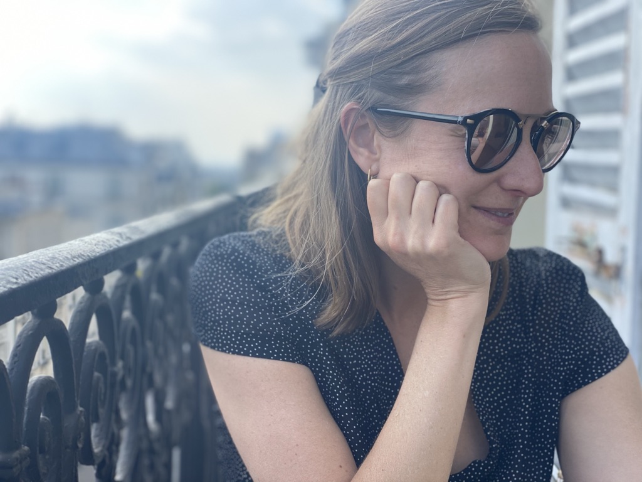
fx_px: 964
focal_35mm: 52
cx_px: 321
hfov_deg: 36.8
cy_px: 241
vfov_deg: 28.0
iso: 20
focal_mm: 6
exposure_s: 1/329
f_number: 2
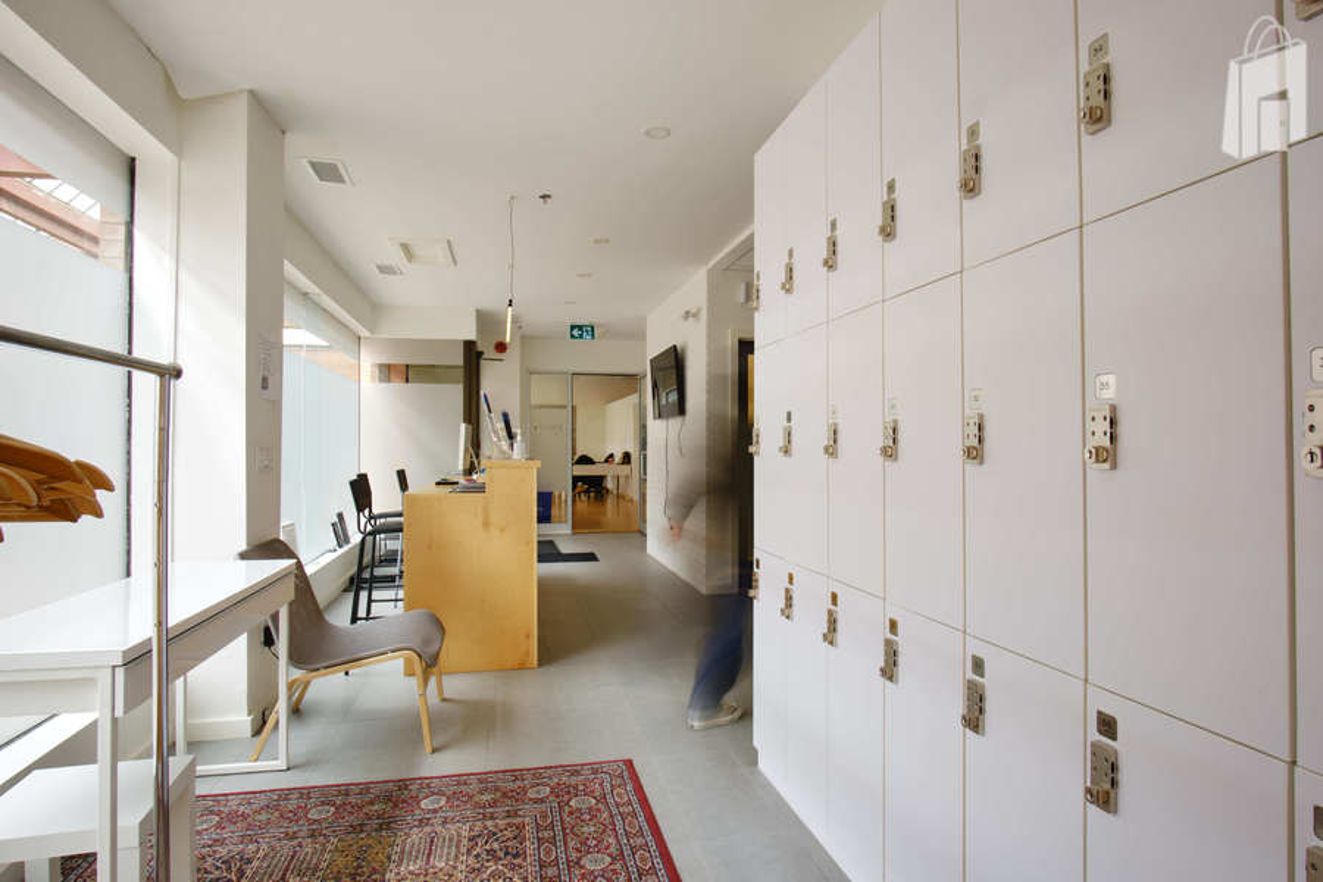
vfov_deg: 67.4
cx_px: 662
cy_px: 441
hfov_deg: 90.0
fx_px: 661
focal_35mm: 18
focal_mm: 12
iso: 80
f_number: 11
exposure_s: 1/2
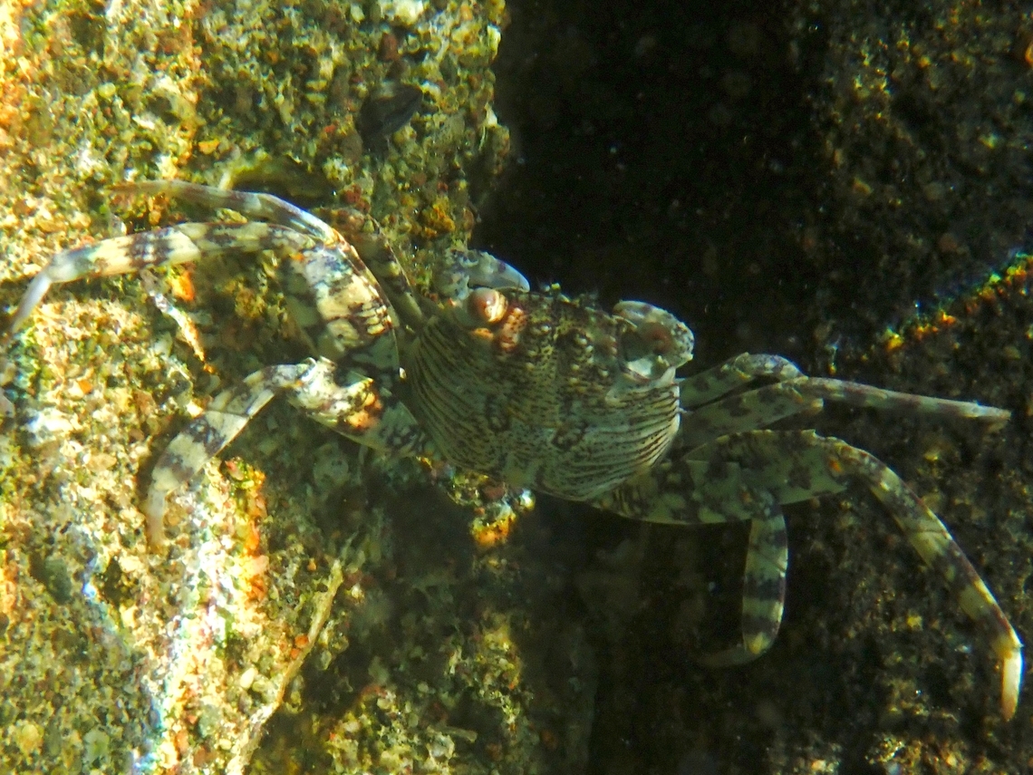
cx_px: 516
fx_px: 2984
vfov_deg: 14.8
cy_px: 388
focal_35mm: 100
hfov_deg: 19.6
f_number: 6.3
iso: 200
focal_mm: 18
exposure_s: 1/200
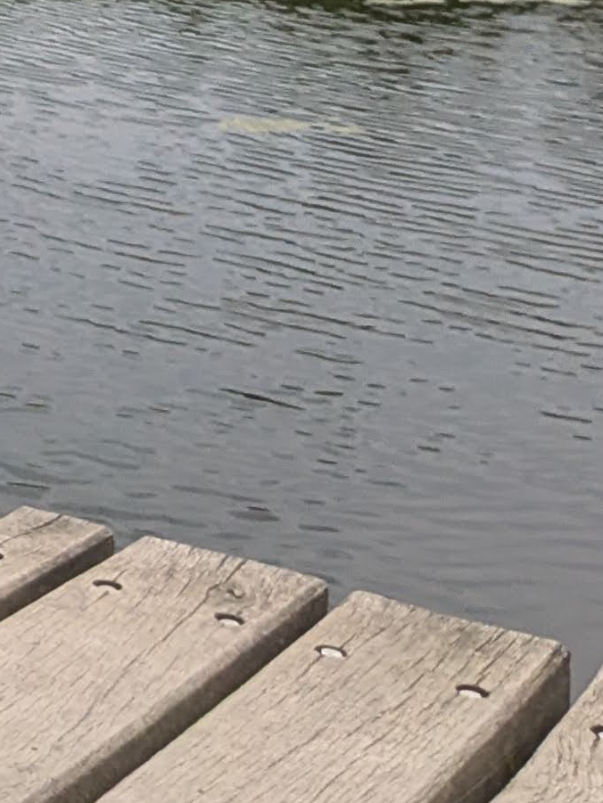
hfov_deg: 12.3
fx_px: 2183
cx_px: -859
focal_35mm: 94
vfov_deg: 19.7
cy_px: -152
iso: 46
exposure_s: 1/1647
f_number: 2.2
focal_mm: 2.74
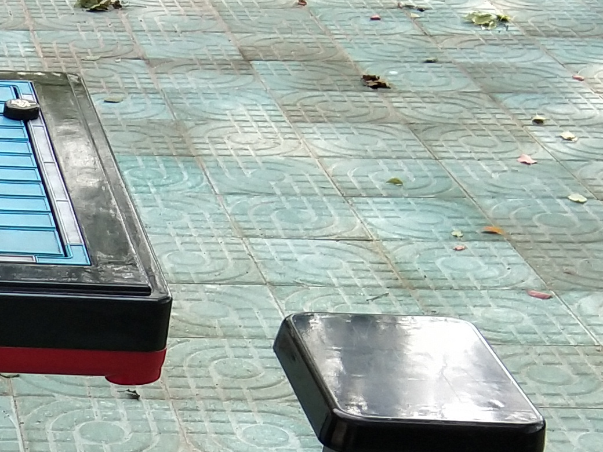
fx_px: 2160
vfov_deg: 11.5
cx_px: -311
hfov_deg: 14.7
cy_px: 639
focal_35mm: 124
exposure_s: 1/197
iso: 50
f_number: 2.2
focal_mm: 3.69
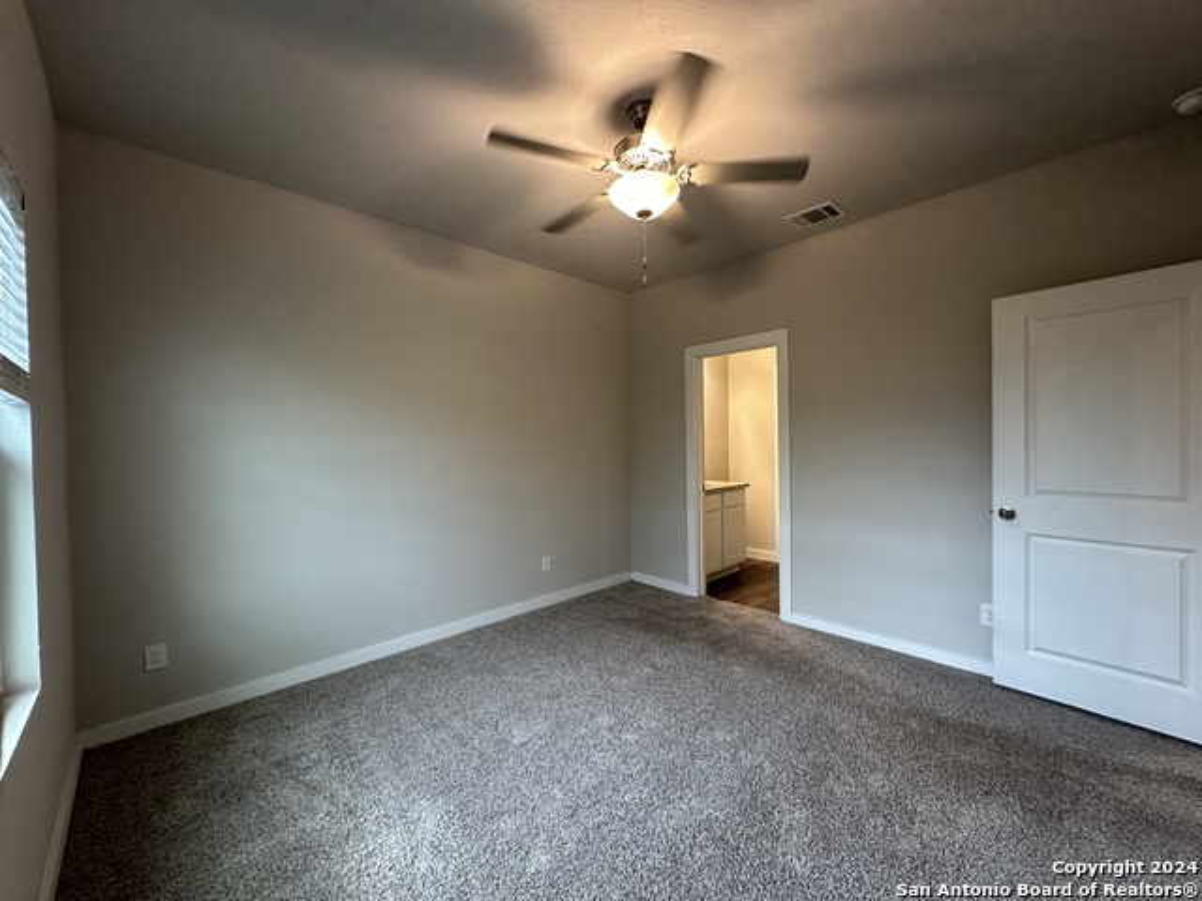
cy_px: 450
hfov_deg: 102.1
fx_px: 486
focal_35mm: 14
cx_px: 601
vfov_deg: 85.7
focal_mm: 2.22
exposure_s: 1/60
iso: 200
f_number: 2.2
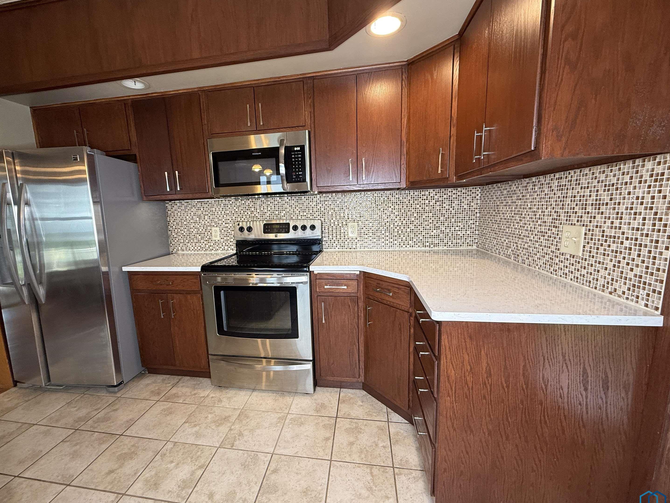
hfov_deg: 98.0
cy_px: 257
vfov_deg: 81.7
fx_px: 290
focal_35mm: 15
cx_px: 314
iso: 200
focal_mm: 2.22
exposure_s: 1/60
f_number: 2.2
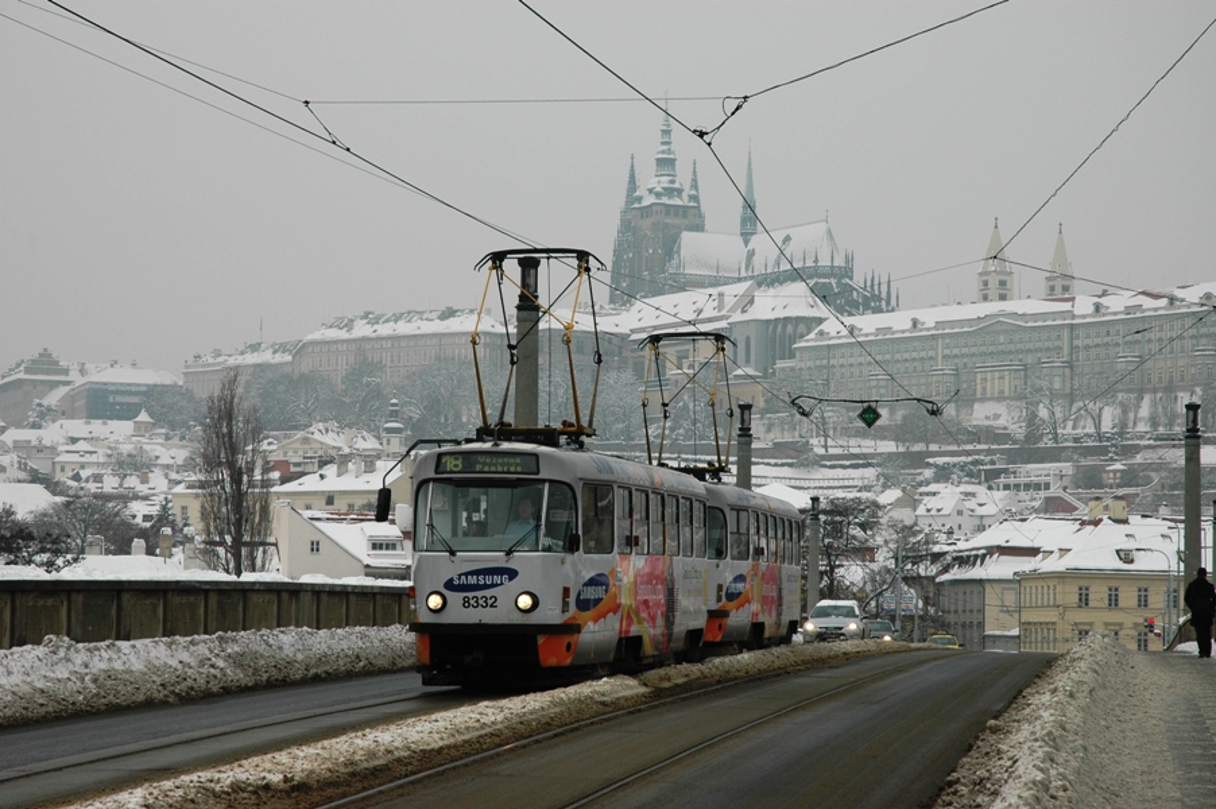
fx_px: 3139
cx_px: 608
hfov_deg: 21.9
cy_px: 404
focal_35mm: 93
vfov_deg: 14.7
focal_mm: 62
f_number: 8
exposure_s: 1/320
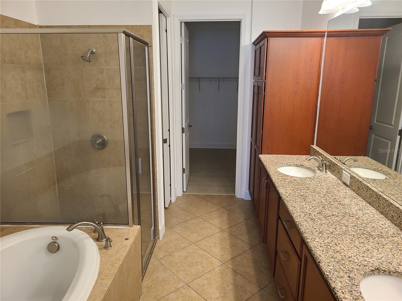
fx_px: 302
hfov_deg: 67.3
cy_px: 150
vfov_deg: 53.1
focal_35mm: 26
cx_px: 201
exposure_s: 1/60
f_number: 1.8
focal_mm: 5.4
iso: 125
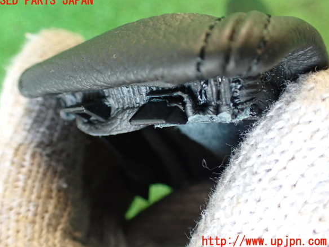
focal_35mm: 33
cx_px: 160
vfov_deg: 42.9
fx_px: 314
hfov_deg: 55.4
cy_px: 121
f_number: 2.4
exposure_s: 1/30
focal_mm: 5.79
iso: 400
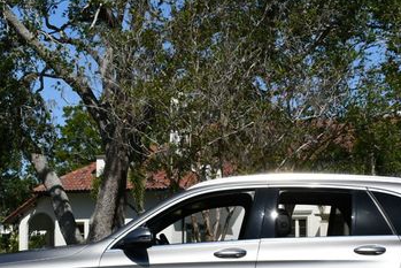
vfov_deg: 13.8
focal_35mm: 99
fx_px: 1103
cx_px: 219
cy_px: 205
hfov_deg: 20.6
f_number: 10
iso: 100
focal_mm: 27
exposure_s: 1/400
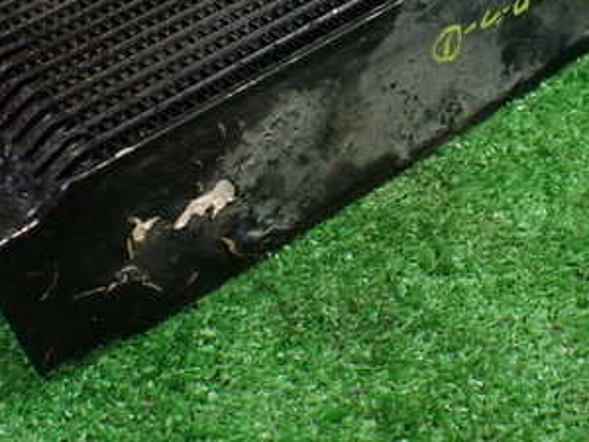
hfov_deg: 32.0
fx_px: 1021
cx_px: 365
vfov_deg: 23.9
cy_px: 67
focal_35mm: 60
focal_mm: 5.4
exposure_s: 1/125
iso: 800
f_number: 2.3
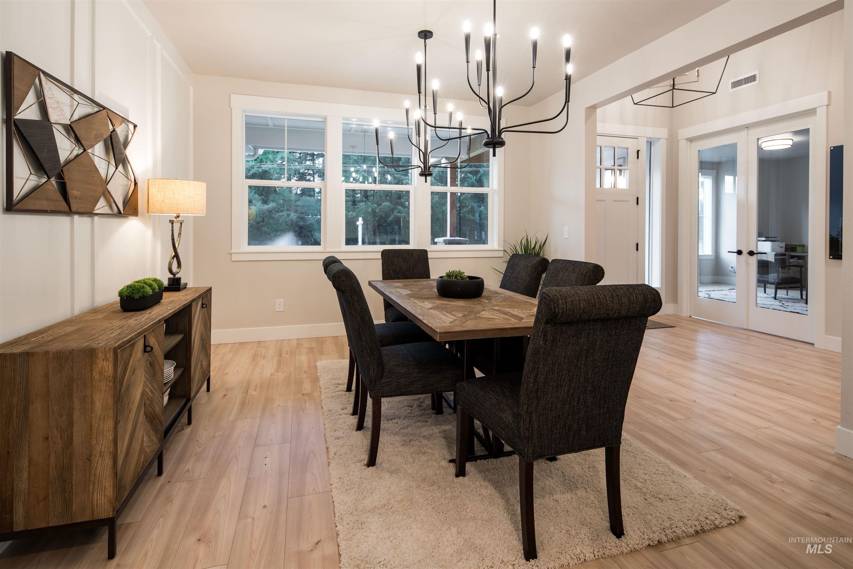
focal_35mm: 17
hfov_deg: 93.3
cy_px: 284
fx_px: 403
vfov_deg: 70.5
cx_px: 426
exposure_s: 1/2.5
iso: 200
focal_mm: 17
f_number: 8
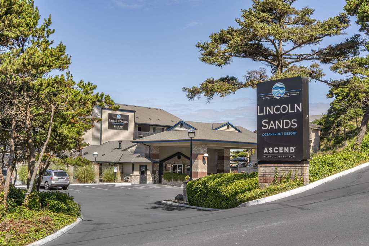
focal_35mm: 40
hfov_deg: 48.5
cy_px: 123
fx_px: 410
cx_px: 184
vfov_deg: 33.4
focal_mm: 40
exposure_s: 1/800
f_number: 11
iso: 250
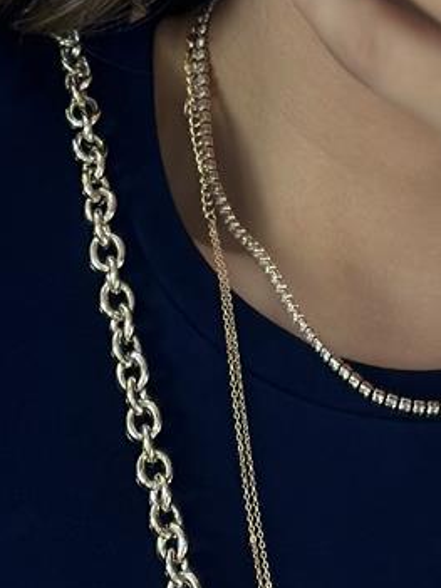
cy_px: 782
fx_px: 3722
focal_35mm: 219
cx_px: -29
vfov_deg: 8.9
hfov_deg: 6.8
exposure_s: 1/237
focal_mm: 6.86
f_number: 1.78
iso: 80
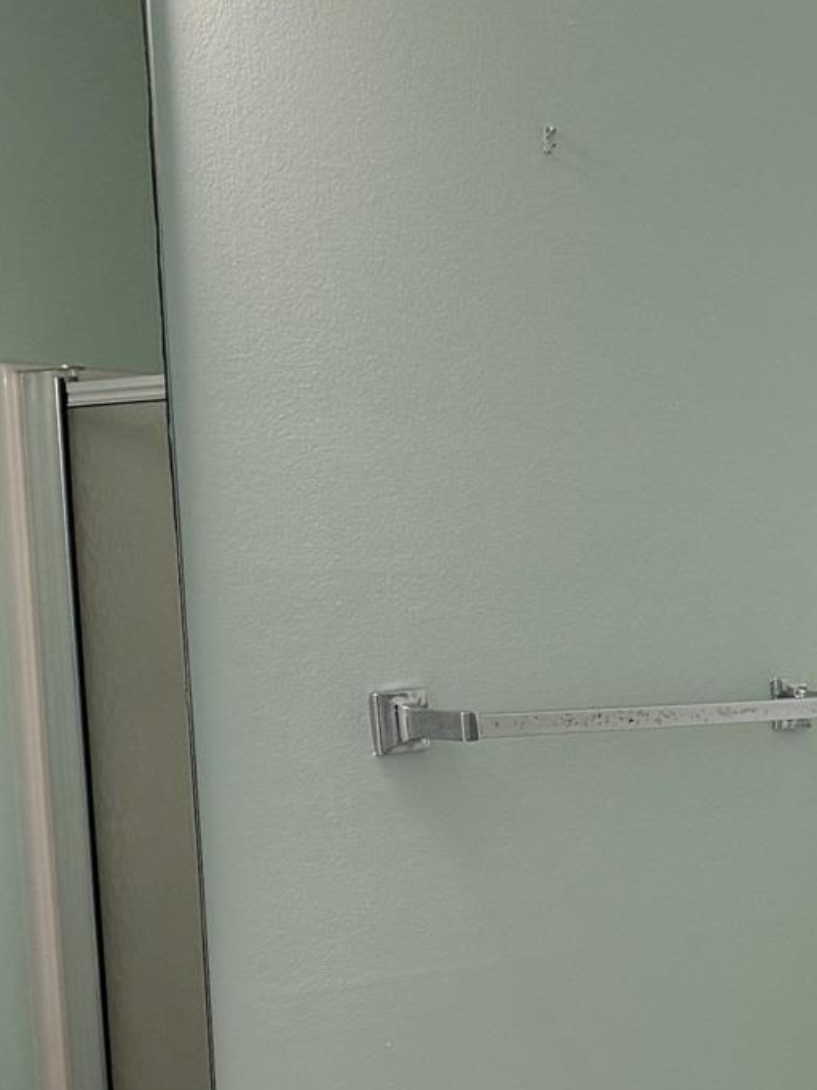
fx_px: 2550
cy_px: 1037
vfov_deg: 23.3
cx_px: 1061
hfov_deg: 17.1
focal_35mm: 81
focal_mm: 6.76
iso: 200
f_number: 1.78
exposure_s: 1/120
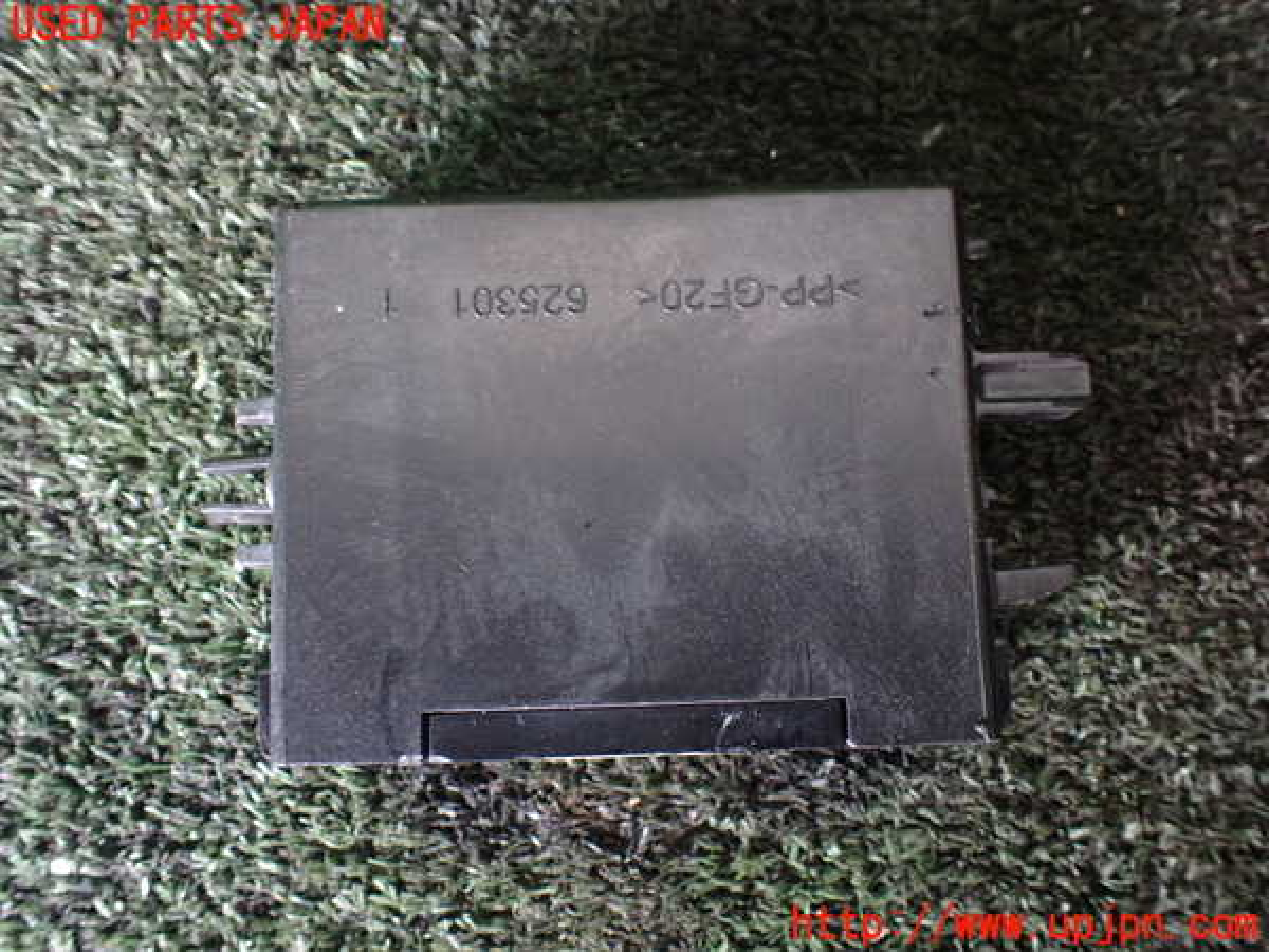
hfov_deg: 60.0
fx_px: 1100
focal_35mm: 30
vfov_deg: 46.8
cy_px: 476
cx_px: 634
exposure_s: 1/40
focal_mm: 5.4
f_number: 2.3
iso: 800
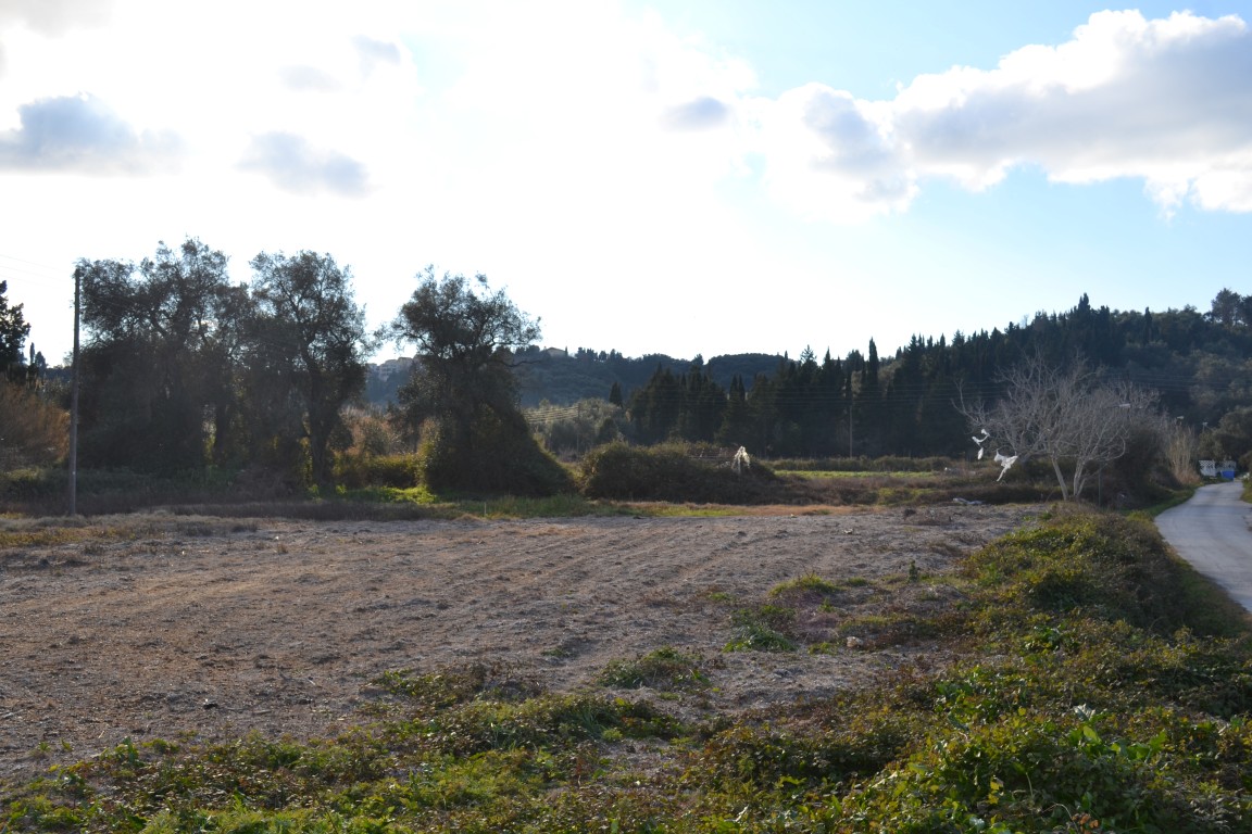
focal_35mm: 36
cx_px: 626
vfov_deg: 36.9
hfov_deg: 53.1
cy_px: 417
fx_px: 1252
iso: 100
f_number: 7.1
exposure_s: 1/200
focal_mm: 24
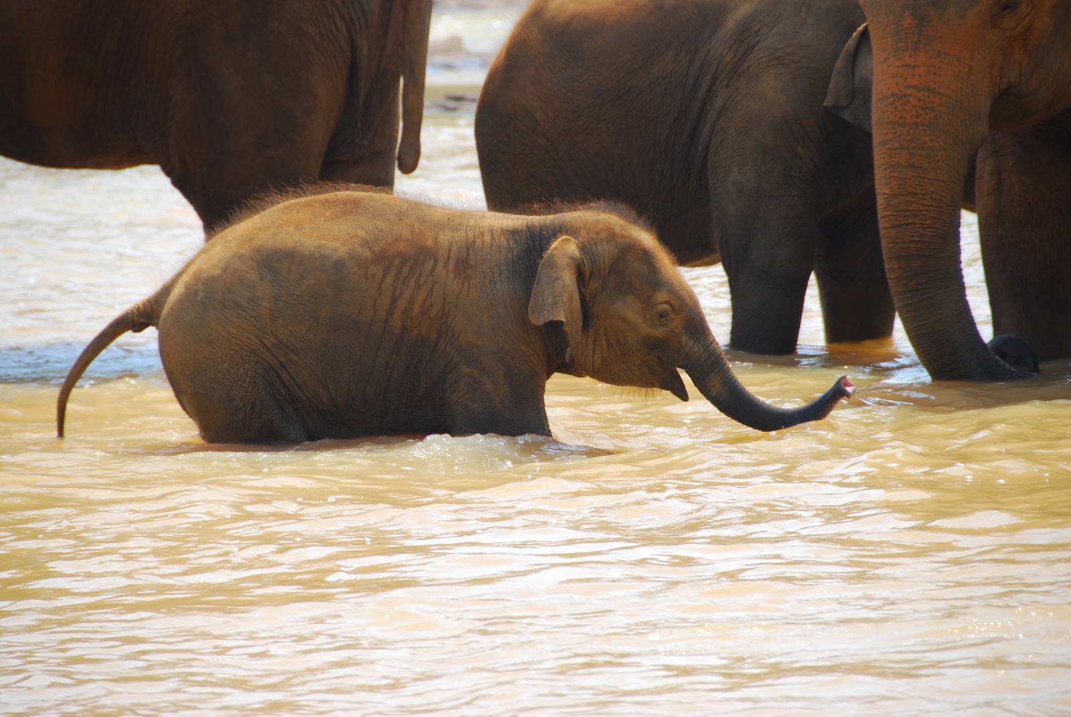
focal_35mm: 255
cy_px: 358
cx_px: 536
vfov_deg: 5.4
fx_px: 7595
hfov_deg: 8.1
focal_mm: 170
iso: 200
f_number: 5.6
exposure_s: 1/100
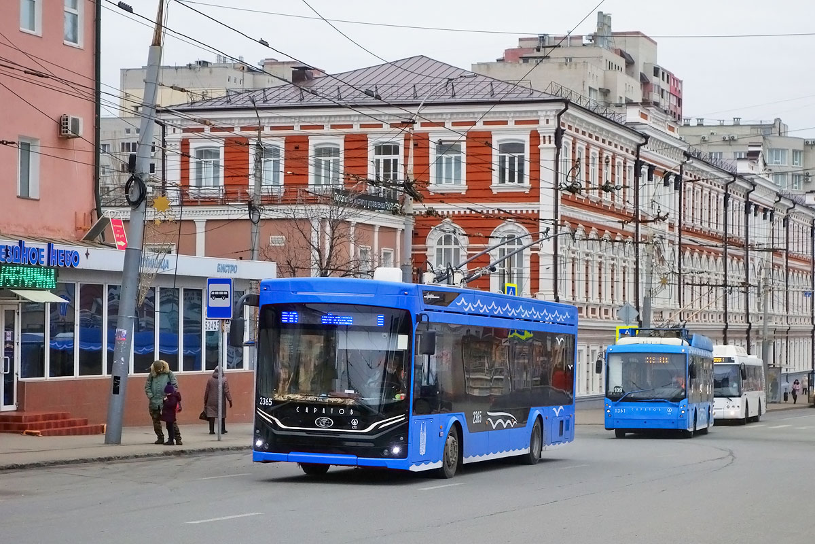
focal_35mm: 78
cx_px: 408
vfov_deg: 17.5
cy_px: 272
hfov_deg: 26.0
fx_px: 1766
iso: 400
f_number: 4.5
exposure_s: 1/500
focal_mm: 28.84
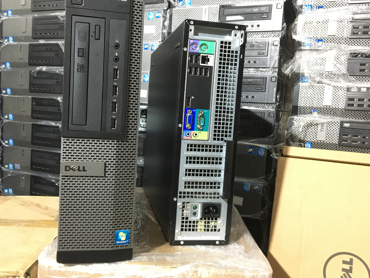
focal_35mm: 33
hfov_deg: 55.3
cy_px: 130
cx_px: 171
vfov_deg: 42.9
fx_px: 353
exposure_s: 1/17
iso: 250
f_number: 2.2
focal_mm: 4.15
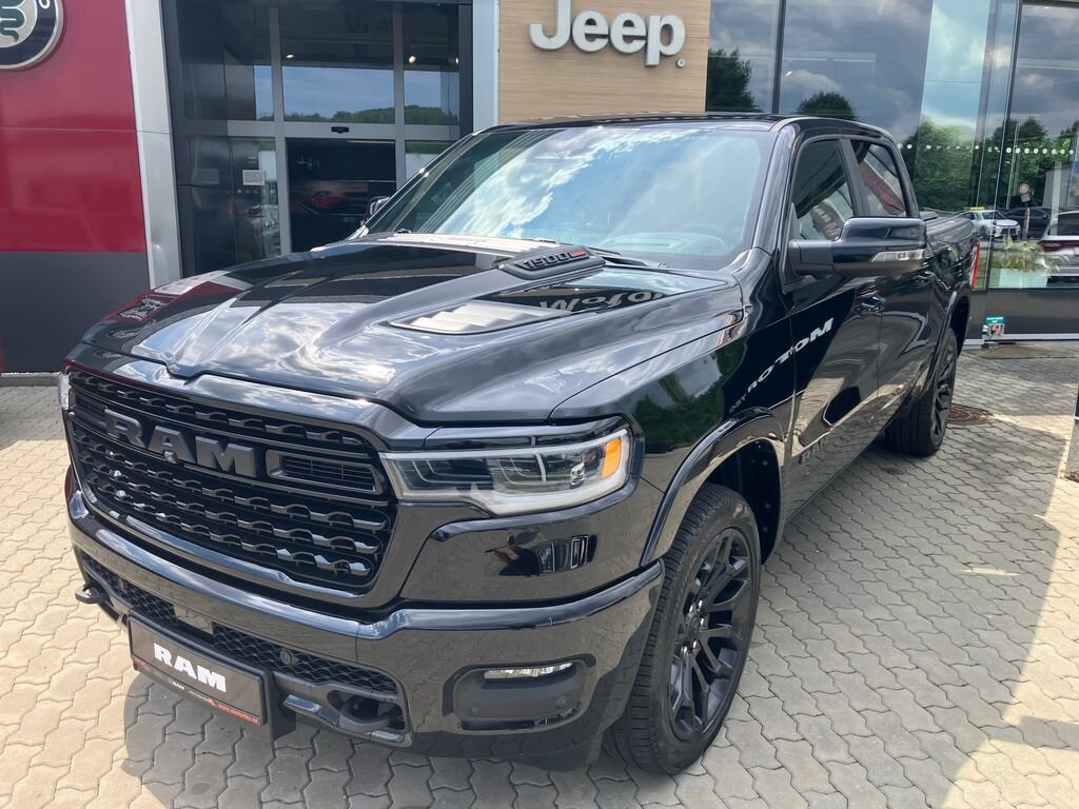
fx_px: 873
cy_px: 404
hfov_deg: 63.4
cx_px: 540
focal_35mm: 28
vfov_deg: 49.7
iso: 32
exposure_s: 1/694
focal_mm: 3.99
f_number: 1.8
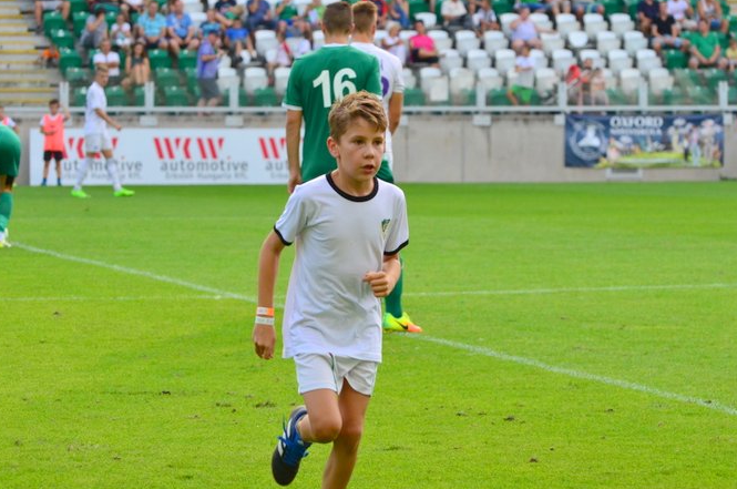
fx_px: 4231
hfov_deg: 10.0
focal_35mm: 207
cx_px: 377
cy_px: 296
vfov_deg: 6.6
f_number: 5.6
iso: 640
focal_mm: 102
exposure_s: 1/500
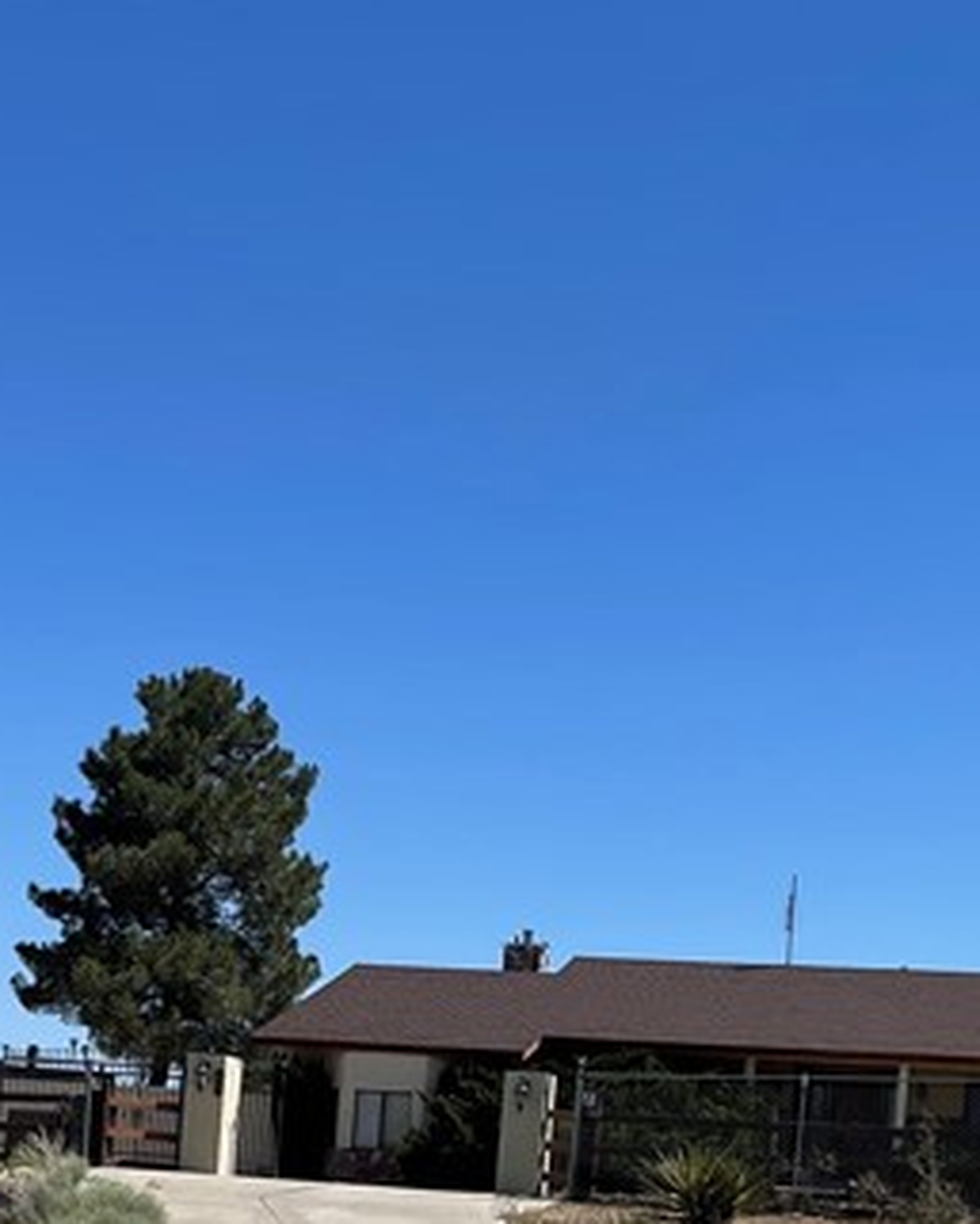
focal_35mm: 81
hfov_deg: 18.9
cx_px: 309
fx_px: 2935
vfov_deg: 22.5
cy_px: 1266
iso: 32
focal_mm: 4.2
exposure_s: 1/6135
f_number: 1.6
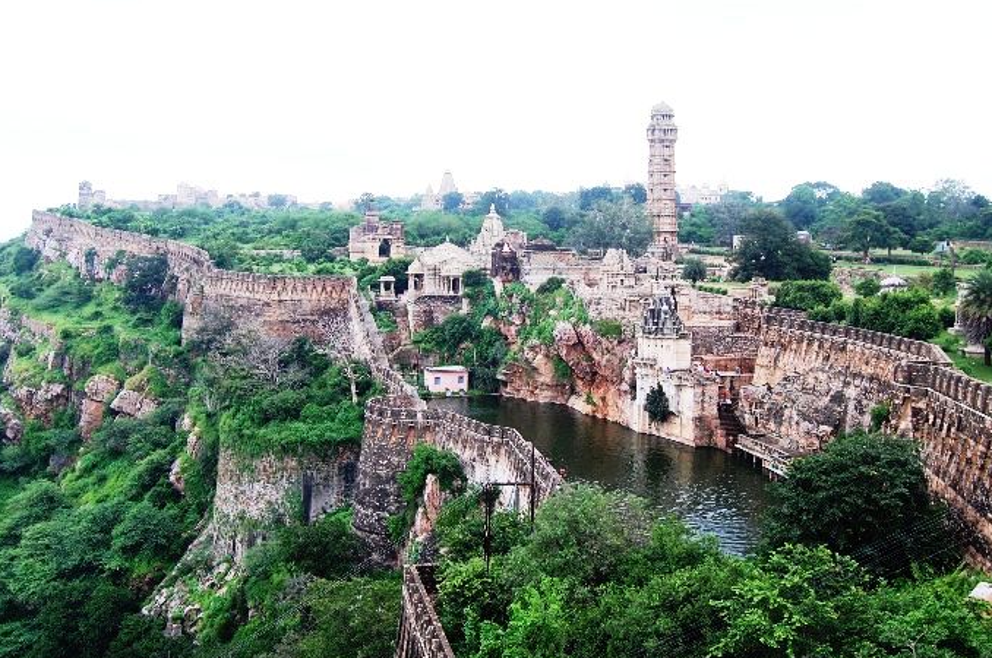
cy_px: 328
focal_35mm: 38
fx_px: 1033
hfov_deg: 51.3
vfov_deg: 35.4
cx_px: 514
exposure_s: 1/125
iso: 200
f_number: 5.6
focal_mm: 23
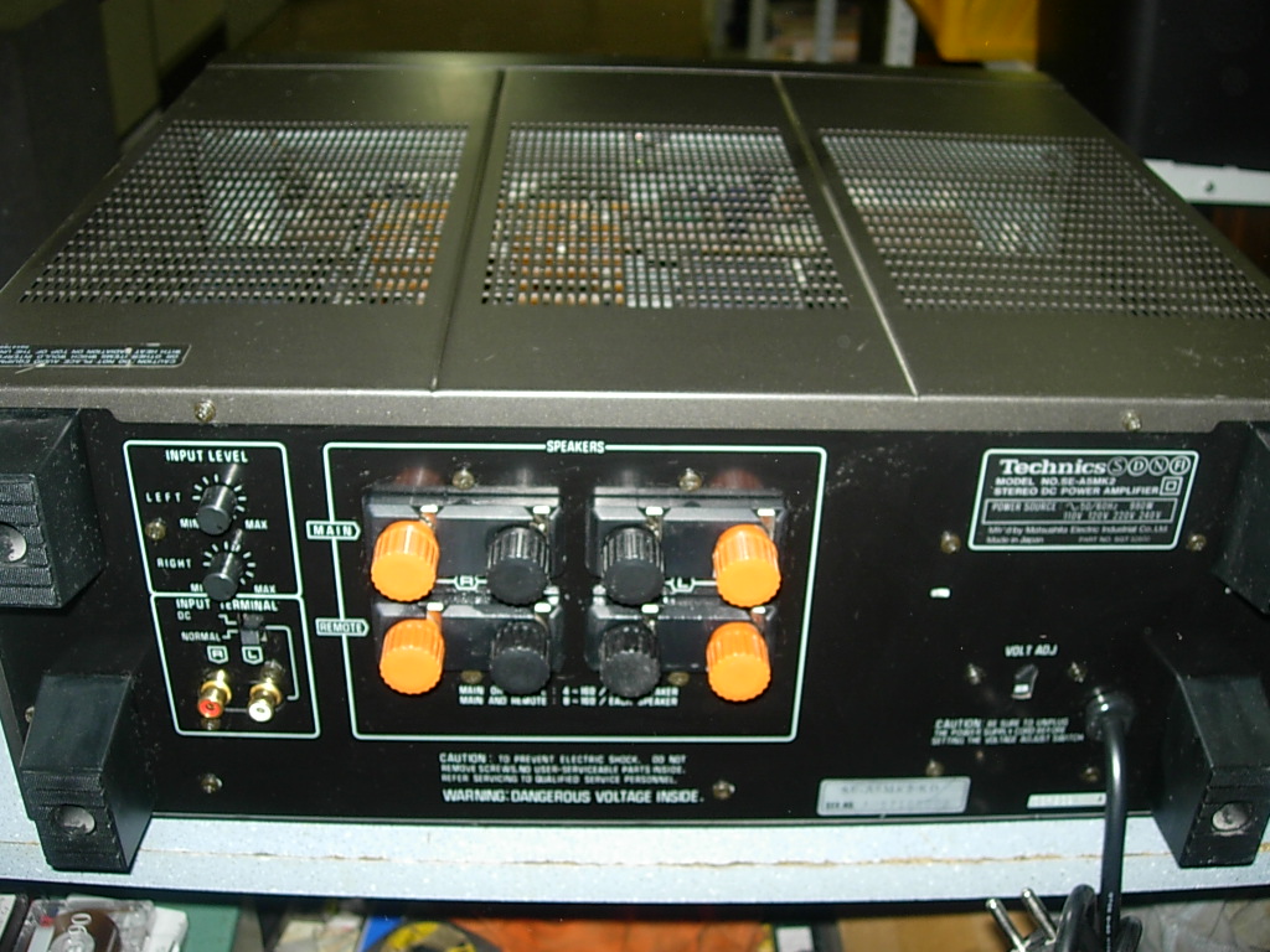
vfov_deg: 37.7
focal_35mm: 38
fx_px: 1394
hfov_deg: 49.0
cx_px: 635
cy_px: 476
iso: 79
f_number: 2.8
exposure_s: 1/64
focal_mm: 7.8
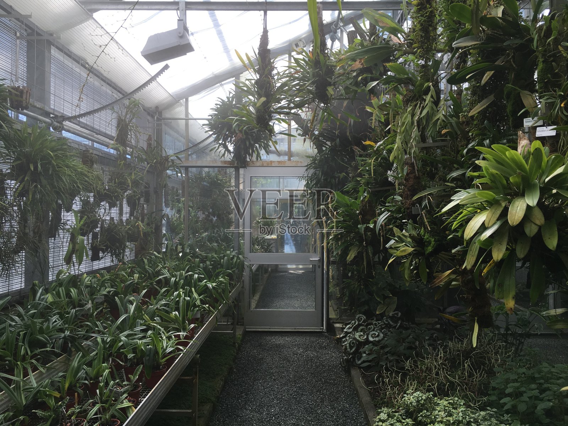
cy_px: 213
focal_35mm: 29
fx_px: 476
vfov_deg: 48.2
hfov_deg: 61.7
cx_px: 284
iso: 25
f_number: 2.2
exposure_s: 1/337
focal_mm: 4.15
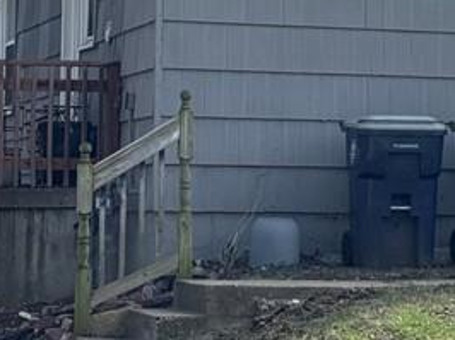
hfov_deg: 10.5
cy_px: 68
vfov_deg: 8.0
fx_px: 2429
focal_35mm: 185
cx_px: 594
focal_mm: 6.76
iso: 64
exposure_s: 1/1395
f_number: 1.78
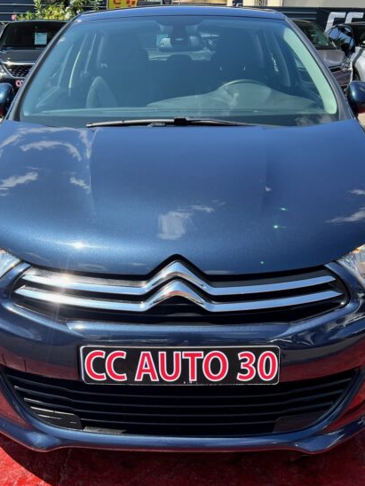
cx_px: 174
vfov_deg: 48.9
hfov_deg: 37.8
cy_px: 243
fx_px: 534
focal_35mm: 38
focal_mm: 5.7
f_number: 1.5
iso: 50
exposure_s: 1/2045
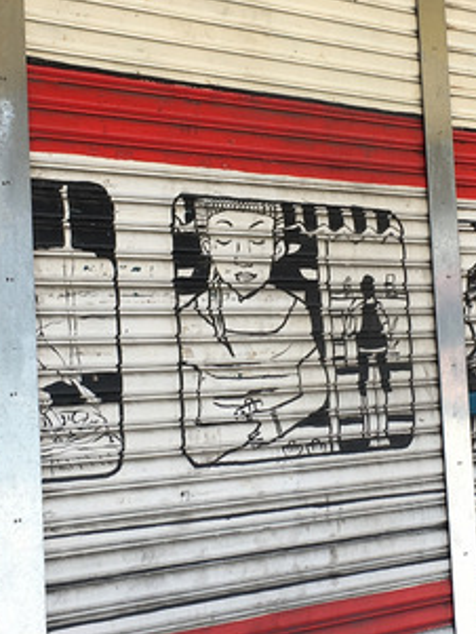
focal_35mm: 77
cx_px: 272
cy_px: 278
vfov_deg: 25.3
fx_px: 1411
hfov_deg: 19.1
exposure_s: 1/247
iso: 25
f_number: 2.2
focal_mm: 4.15
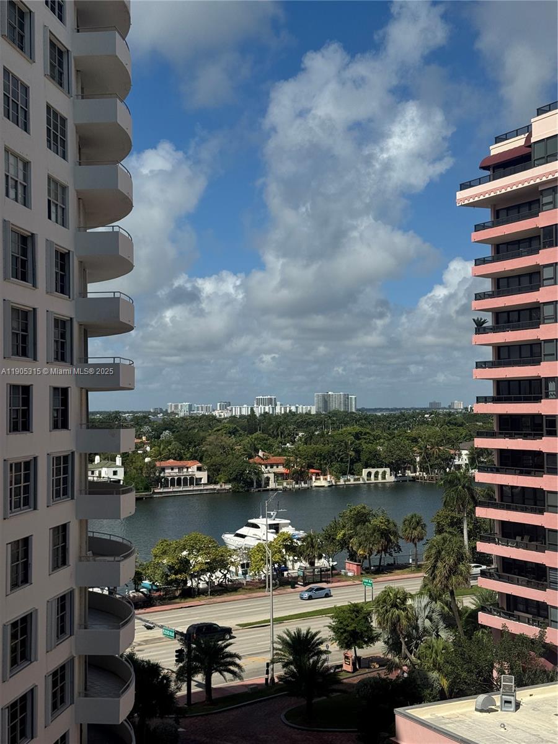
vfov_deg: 39.7
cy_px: 372
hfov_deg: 30.3
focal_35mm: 48
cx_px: 279
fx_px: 1032
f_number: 1.78
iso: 64
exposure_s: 1/9009
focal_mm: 6.76
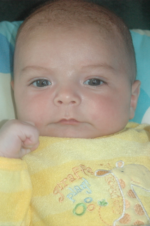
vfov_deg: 13.7
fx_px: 940
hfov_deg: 9.1
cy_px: 113
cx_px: 75
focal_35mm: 150
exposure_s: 1/60
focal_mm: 100
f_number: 9
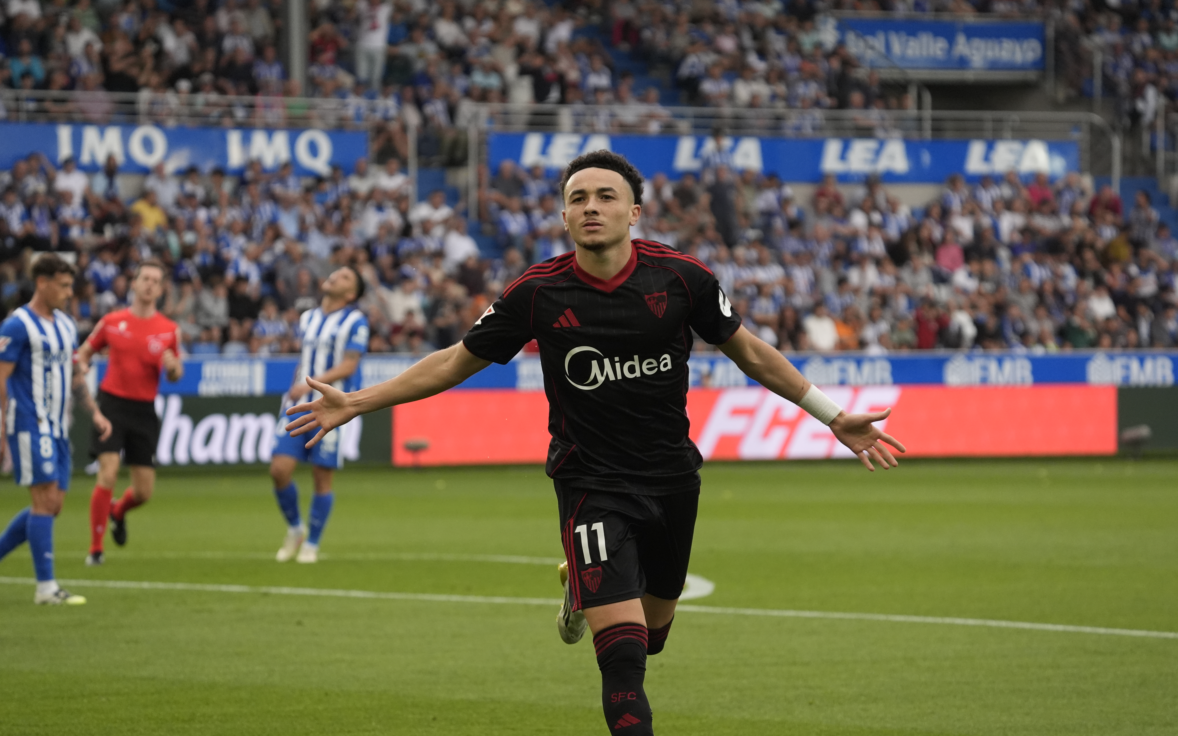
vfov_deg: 6.4
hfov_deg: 10.3
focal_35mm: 204
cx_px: 589
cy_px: 380
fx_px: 6549
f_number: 6.3
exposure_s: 1/1600
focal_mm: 200
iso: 3200
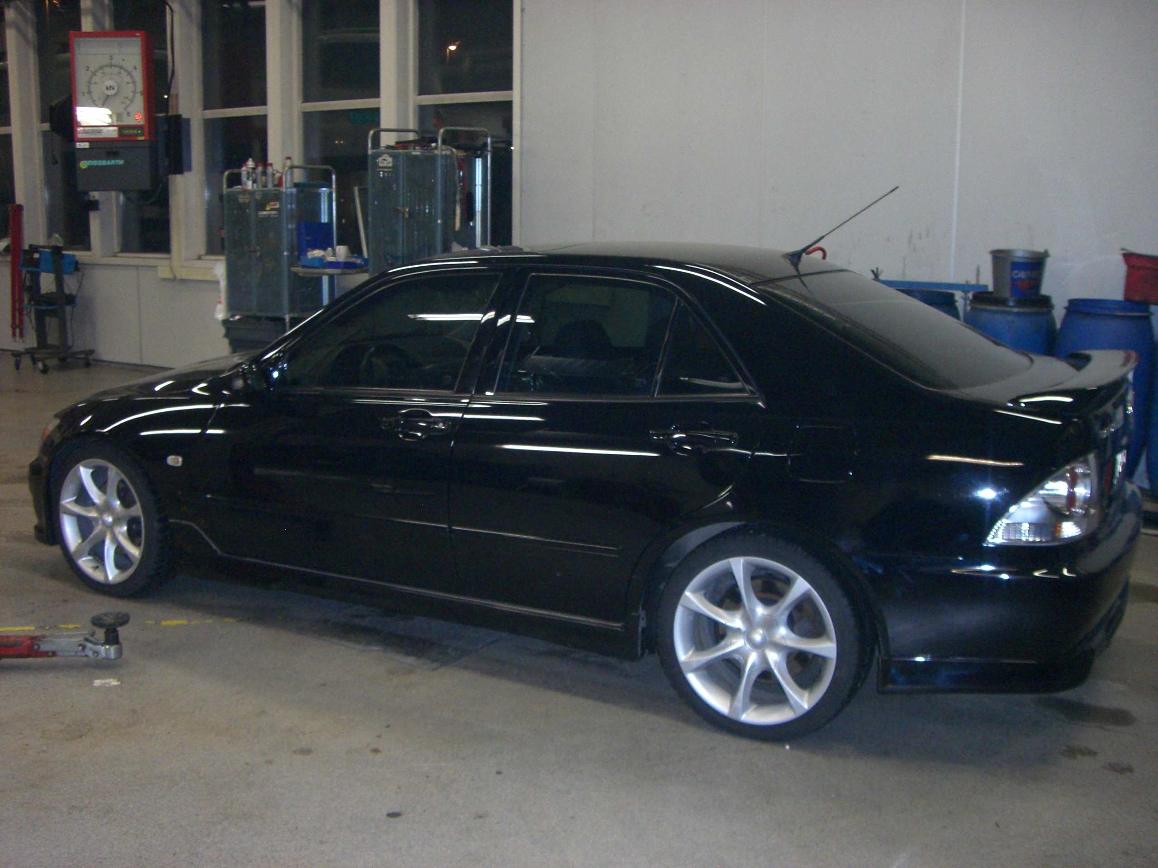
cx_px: 579
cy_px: 434
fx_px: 1271
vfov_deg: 37.7
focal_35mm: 38
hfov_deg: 49.0
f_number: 2.7
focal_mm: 6.2
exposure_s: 1/60
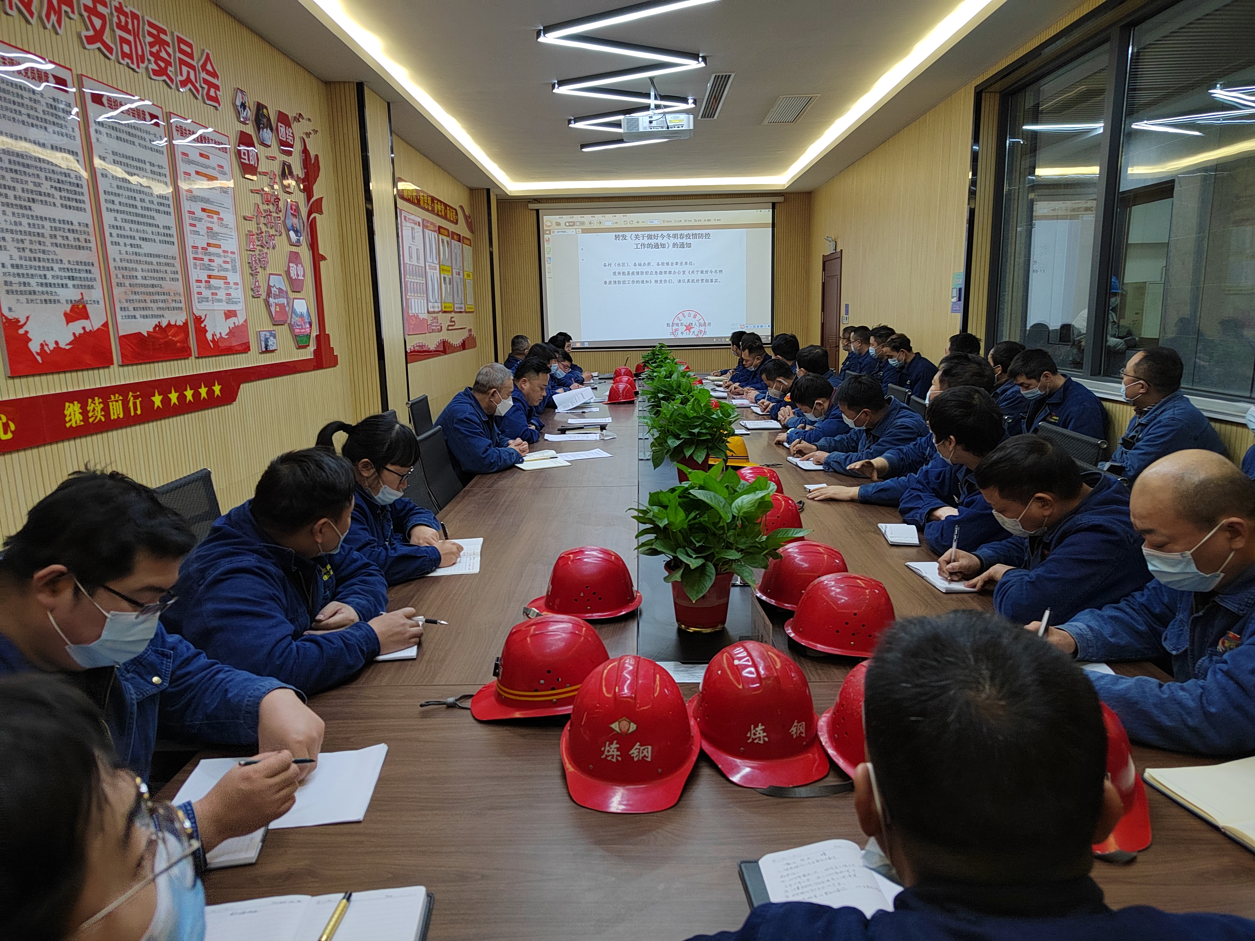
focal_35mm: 23
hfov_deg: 73.9
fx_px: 834
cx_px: 628
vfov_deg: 58.9
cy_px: 470
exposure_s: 1/100
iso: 856
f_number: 1.9
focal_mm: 5.52
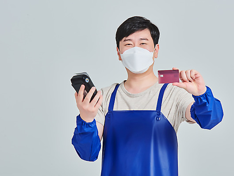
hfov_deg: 13.4
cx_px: 122
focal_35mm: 147
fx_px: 994
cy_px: 88
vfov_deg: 10.1
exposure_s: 1/125
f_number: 14
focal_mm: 135
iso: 100
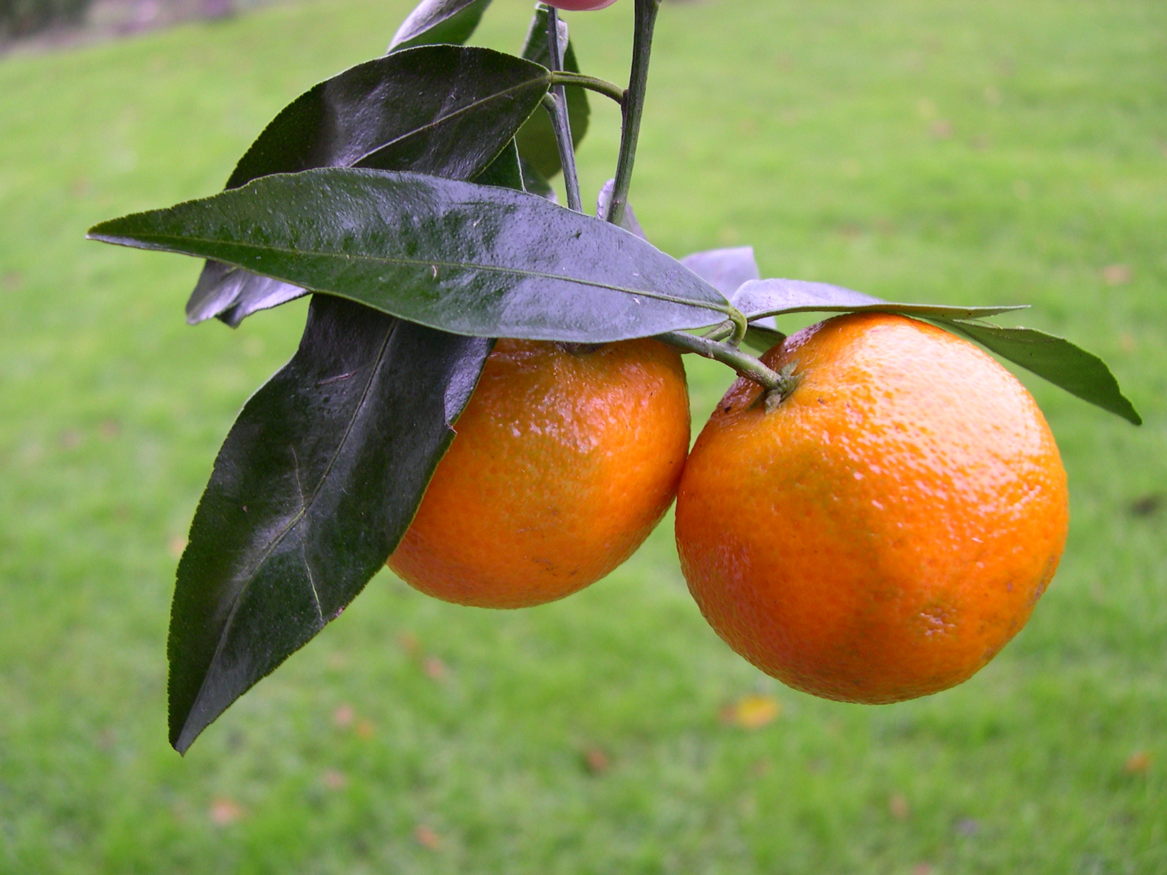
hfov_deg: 49.0
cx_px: 584
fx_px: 1281
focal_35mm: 38
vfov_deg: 37.7
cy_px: 438
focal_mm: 8
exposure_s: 1/58
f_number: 2.8
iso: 100
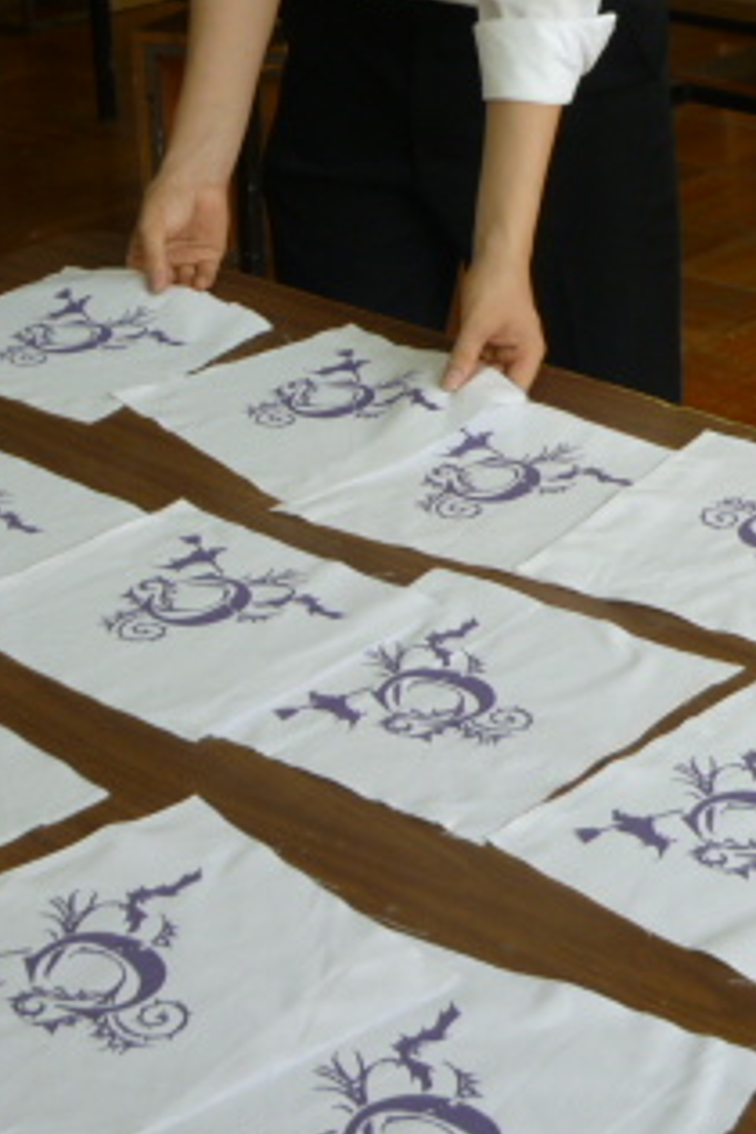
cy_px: 508
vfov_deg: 26.6
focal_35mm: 76
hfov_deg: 17.9
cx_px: 353
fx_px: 2394
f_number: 3.3
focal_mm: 6.3
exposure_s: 1/80
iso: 80
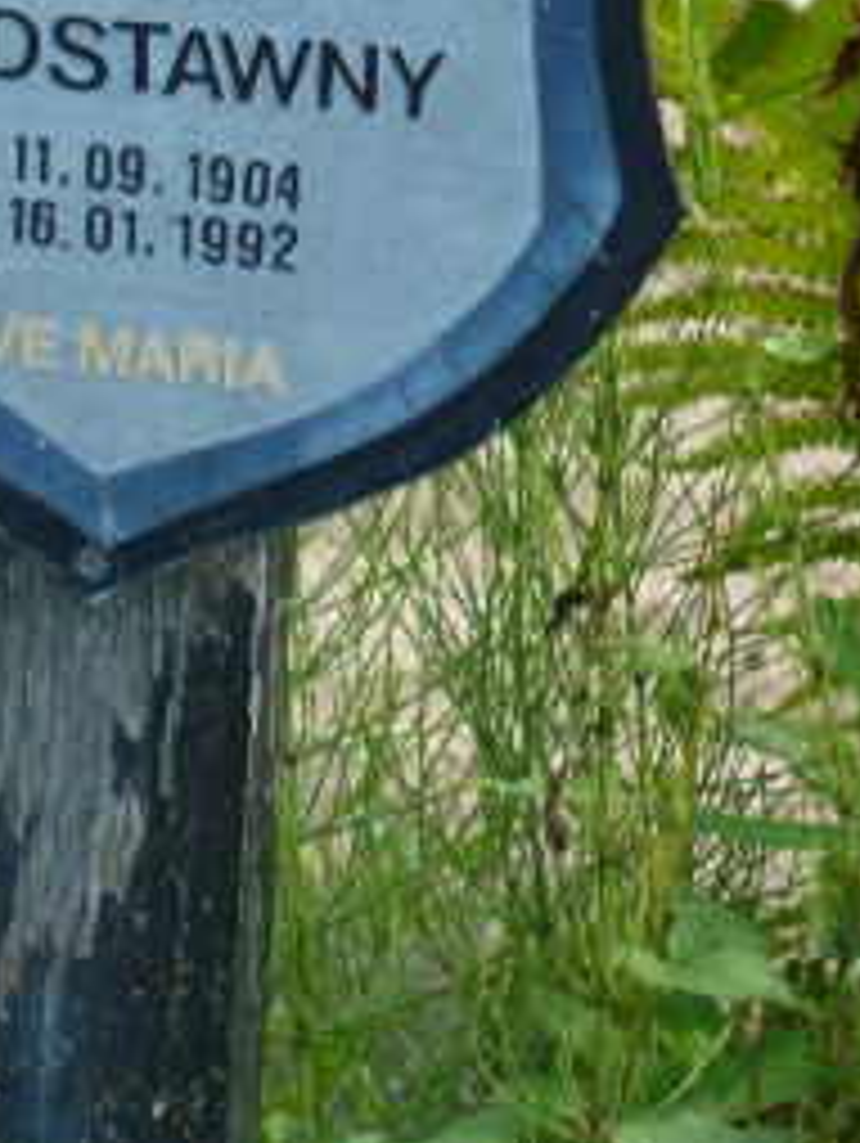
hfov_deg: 3.5
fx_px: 14055
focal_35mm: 425
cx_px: 135
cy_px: 130
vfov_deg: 4.7
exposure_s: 1/160
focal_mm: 37
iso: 160
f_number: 4.6
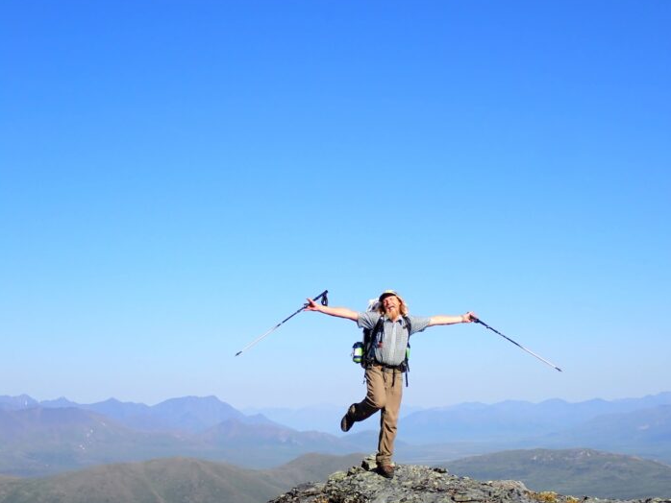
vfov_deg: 26.6
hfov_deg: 34.9
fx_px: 1066
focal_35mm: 55
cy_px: 265
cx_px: 366
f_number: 4.5
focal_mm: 9.01
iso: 100
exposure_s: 1/640
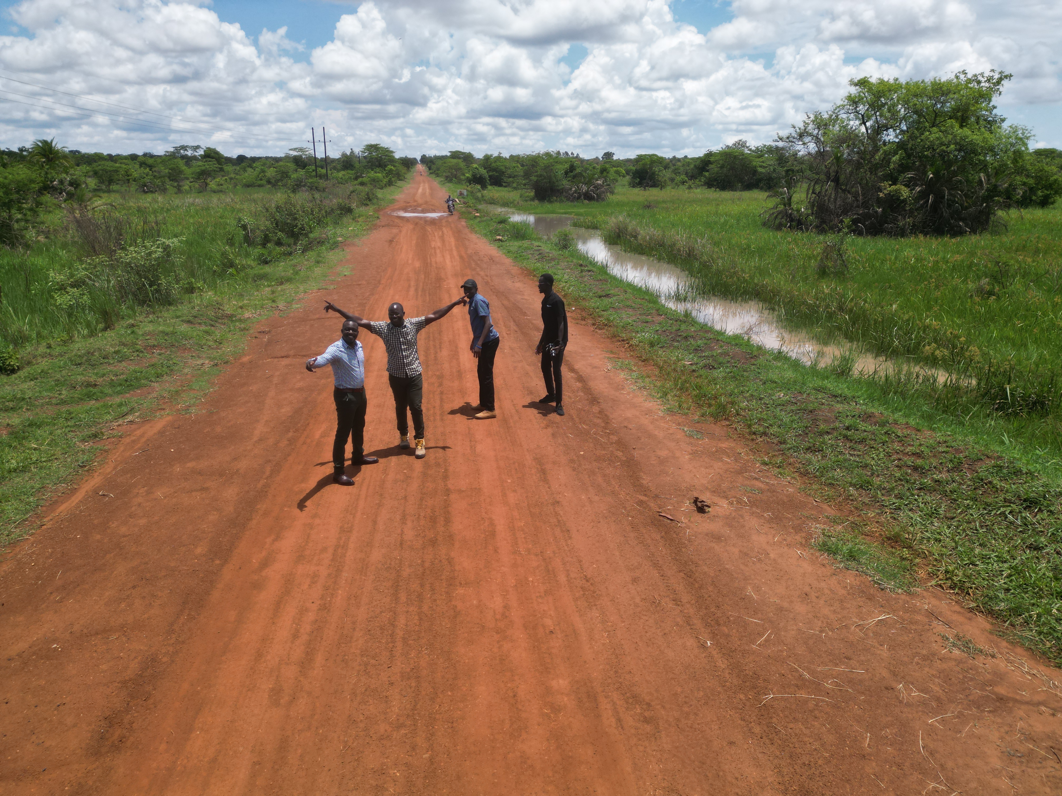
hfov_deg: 71.6
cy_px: 398
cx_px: 531
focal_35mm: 24
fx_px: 736
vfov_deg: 56.8
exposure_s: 1/4000
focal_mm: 6.72
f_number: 1.7
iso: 140
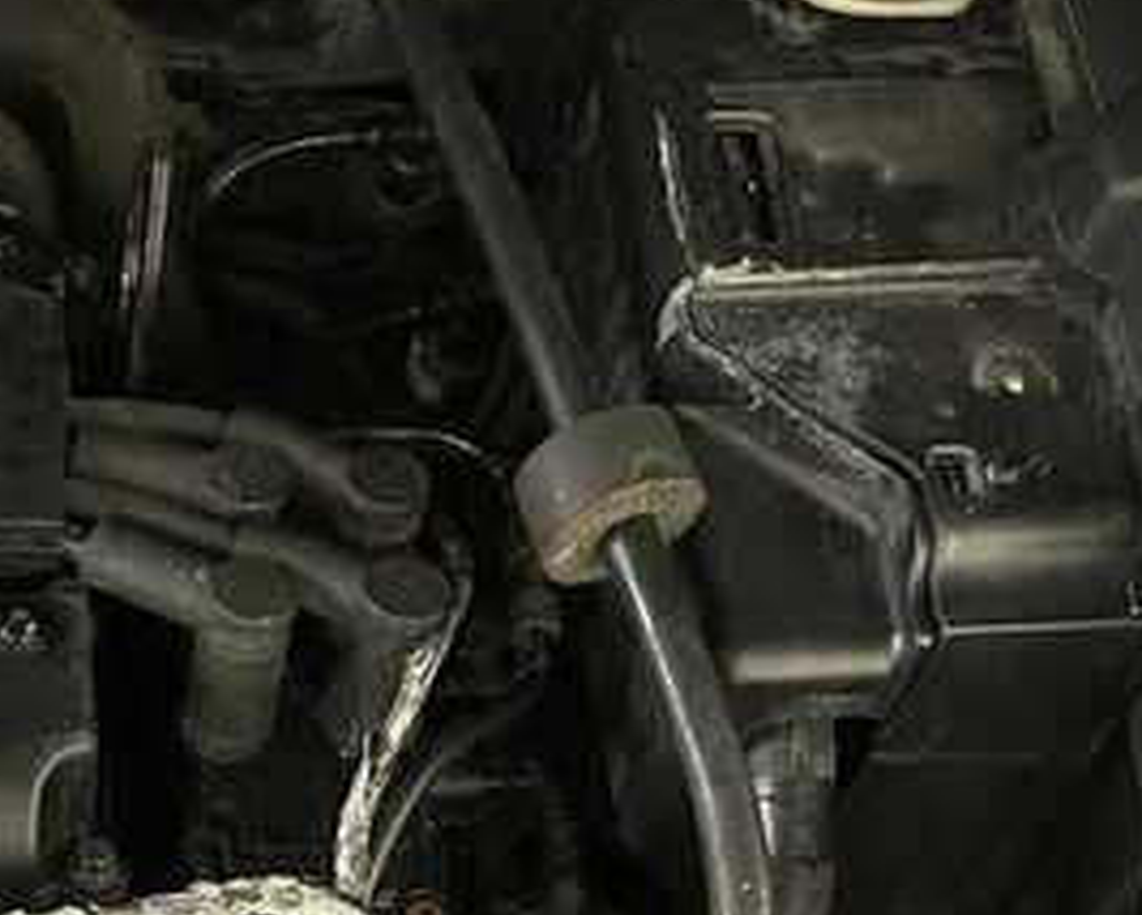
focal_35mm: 79
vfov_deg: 17.6
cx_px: -167
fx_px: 2672
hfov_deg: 22.5
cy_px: 1340
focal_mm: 6.86
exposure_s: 1/25
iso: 800
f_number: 1.78
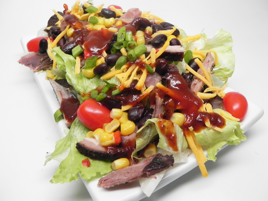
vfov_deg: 48.2
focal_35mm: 29
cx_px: 134
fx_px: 225
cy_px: 100
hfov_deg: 61.7
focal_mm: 5.2
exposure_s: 1/49
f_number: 2.8
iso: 160
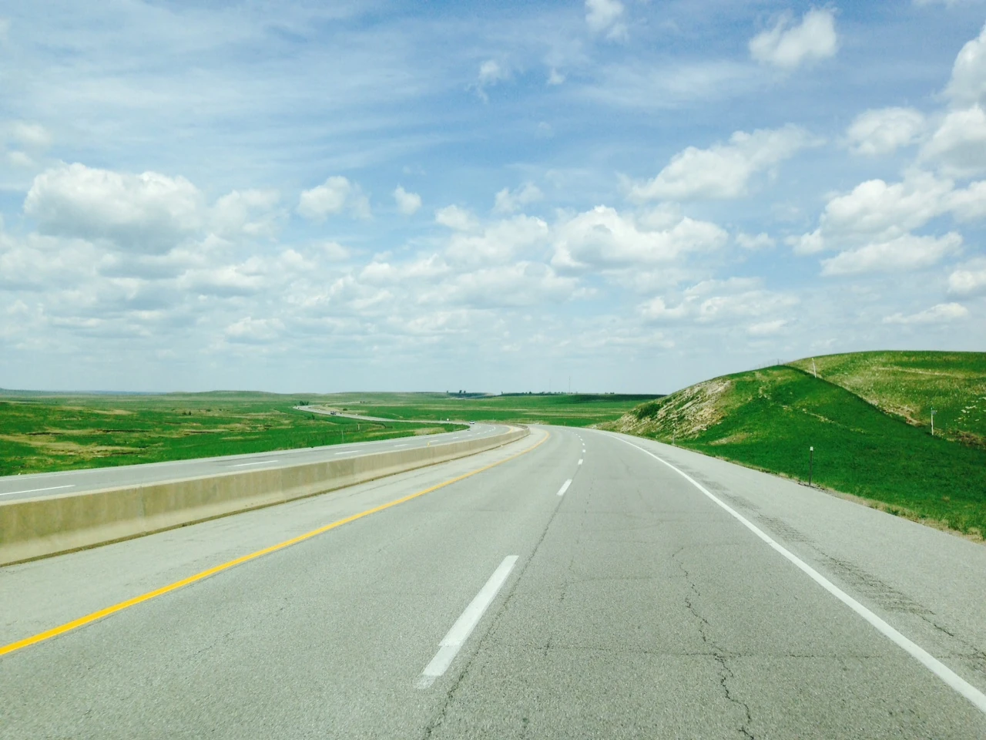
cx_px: 493
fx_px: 940
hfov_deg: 55.4
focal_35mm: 33
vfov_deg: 42.9
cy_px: 370
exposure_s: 1/2358
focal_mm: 4.12
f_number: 2.4
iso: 50
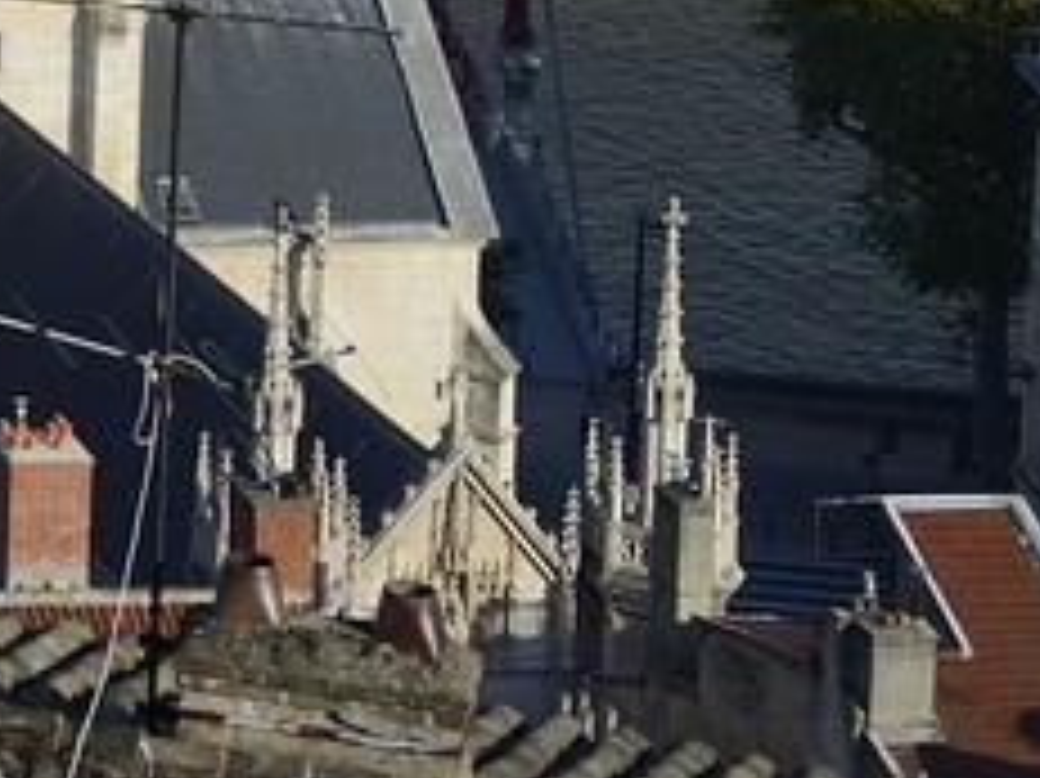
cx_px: -2449
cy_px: -1504
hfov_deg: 6.1
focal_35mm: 293
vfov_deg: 4.8
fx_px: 8798
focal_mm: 44
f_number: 11
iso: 200
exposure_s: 1/250
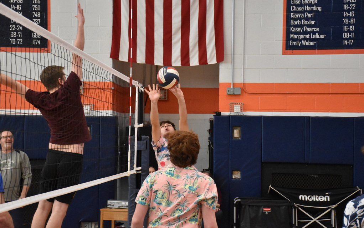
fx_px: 913
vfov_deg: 14.2
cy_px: 113
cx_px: 182
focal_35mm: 92
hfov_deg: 22.6
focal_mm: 60
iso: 6400
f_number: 5
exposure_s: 1/640
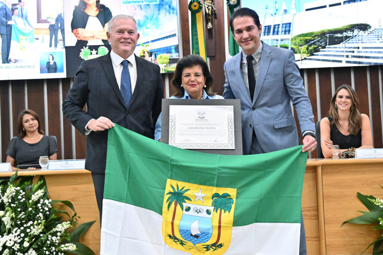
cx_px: 192
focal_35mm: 44
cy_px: 128
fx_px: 468
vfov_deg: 30.5
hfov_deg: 44.5
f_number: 4
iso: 5000
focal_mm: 44
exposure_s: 1/250
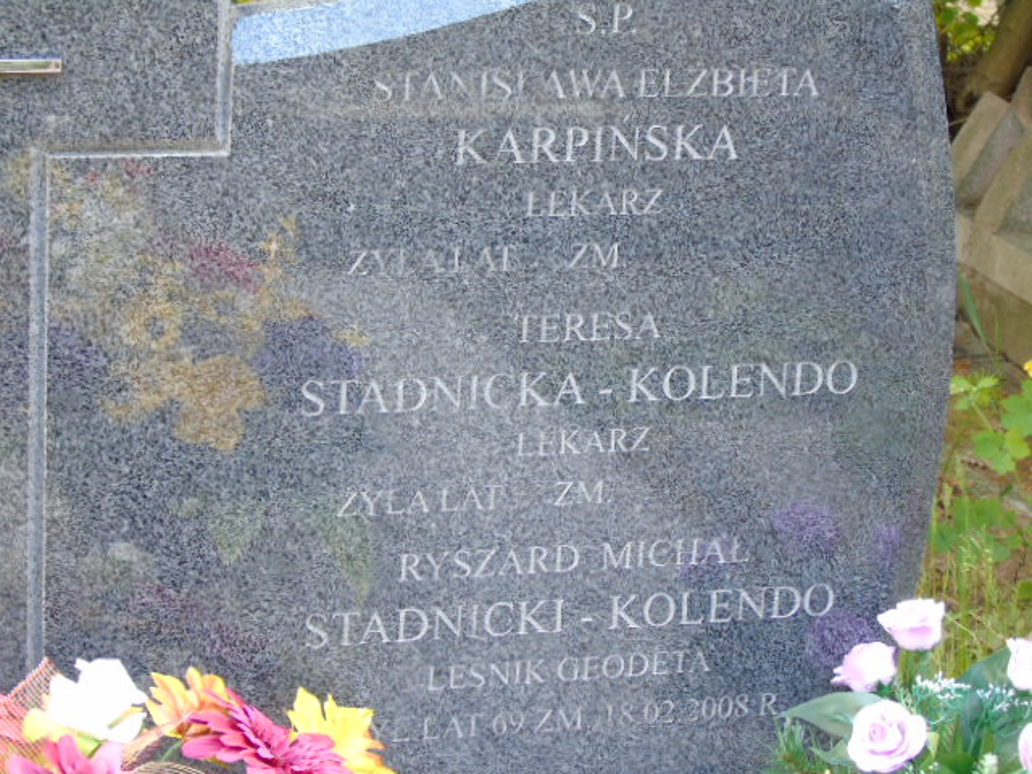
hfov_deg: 18.2
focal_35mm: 108
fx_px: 3220
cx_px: 516
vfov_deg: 13.7
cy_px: 387
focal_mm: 19
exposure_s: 1/40
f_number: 4.4
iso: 320
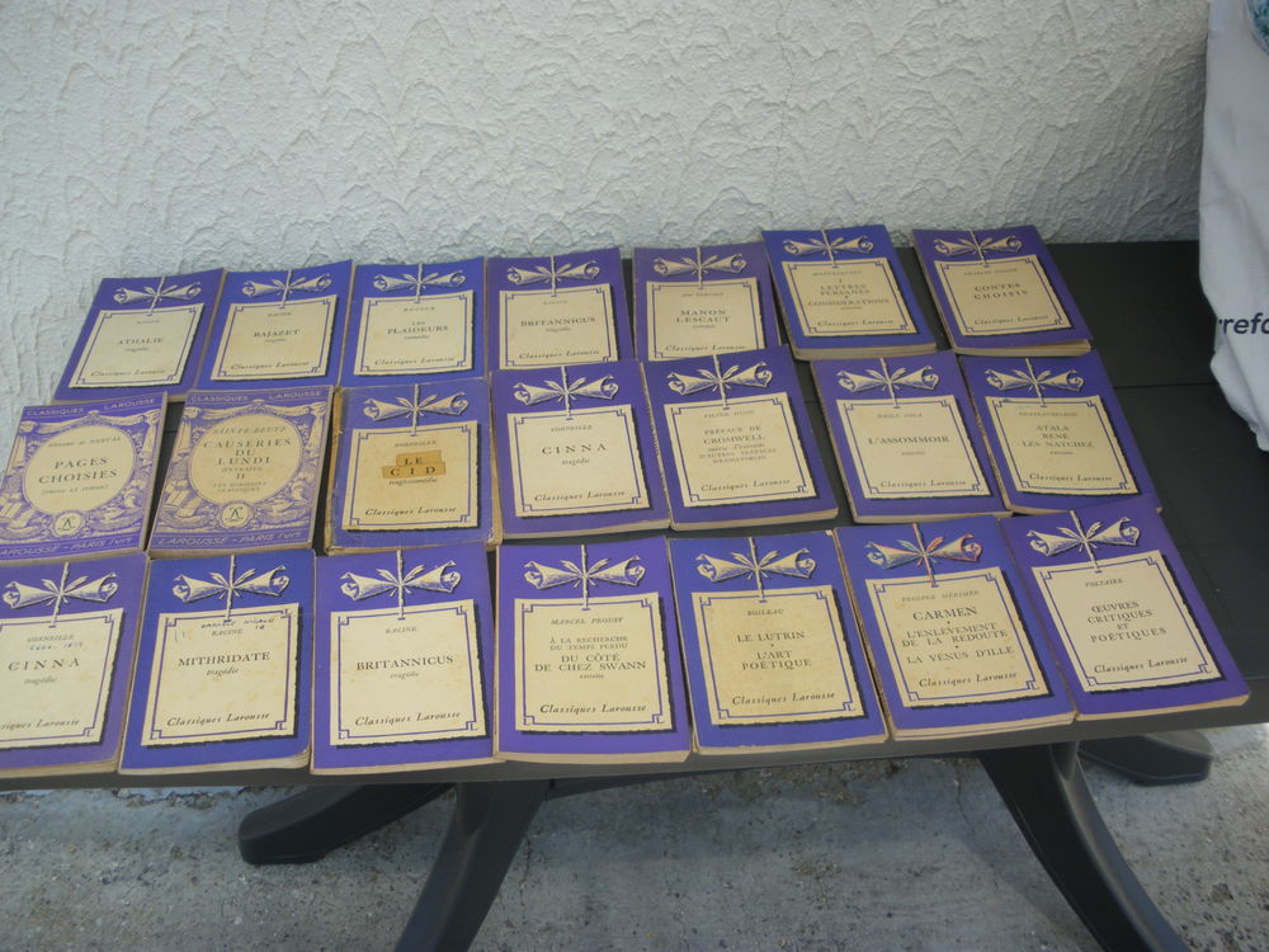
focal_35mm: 36
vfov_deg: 39.7
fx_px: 1320
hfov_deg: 51.4
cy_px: 476
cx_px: 634
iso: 64
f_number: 3.5
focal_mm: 6.3
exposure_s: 1/320
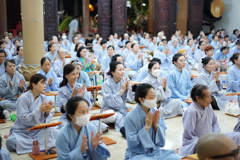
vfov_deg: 24.6
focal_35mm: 55
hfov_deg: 36.3
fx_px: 367
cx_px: 120
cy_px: 80
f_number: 1.8
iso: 3200
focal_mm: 55
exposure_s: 1/200
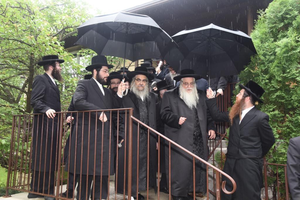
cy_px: 100
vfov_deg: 38.9
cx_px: 150
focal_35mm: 34
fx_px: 283
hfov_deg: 55.8
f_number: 6.3
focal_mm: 34
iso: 800
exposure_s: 1/125
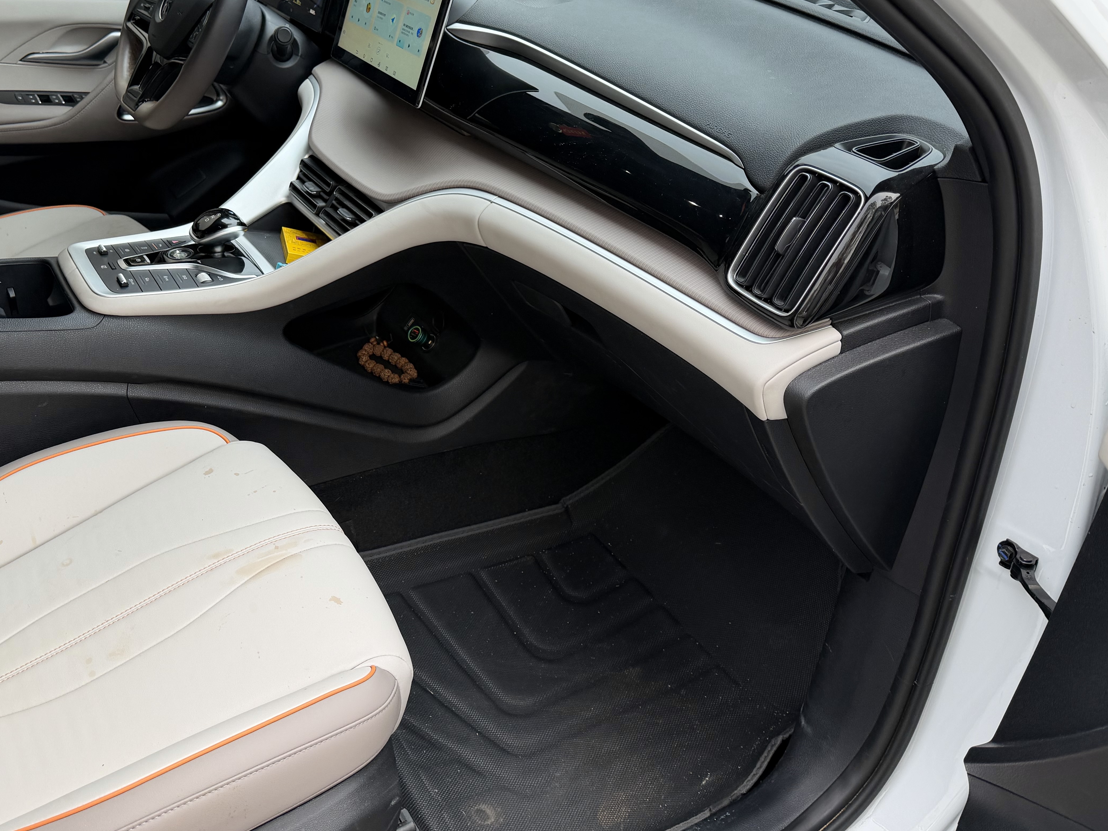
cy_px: 322
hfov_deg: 54.9
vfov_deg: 42.7
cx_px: 435
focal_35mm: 33
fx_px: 1056
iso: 80
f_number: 1.78
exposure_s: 1/129
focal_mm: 6.76
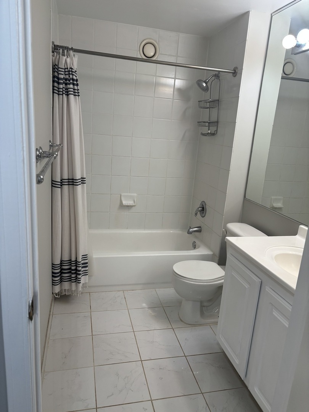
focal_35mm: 26
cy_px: 206
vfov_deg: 67.3
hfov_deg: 53.1
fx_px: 309
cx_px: 154
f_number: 1.6
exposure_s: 1/120
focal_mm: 5.96
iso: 100
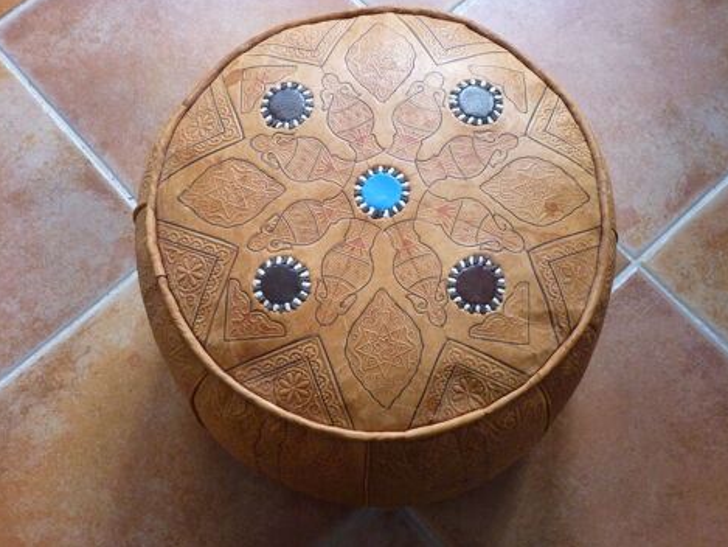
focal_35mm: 45
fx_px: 947
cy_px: 274
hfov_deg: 42.1
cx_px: 368
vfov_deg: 32.2
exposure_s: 1/30
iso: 400
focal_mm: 7.8
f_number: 3
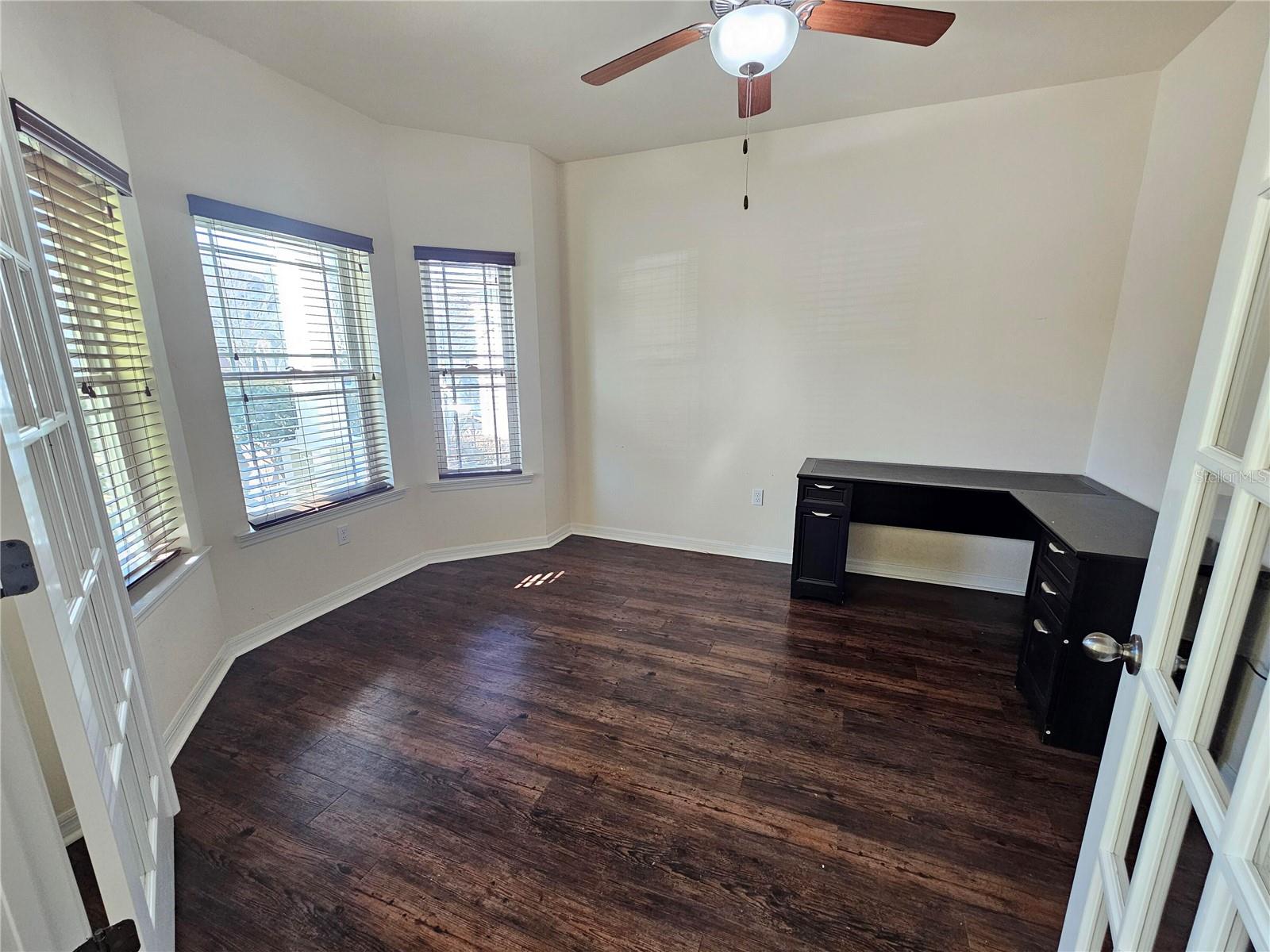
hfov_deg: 106.2
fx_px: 477
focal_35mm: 13
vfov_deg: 89.9
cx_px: 635
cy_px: 476
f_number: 2.2
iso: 250
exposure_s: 1/60
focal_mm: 2.2
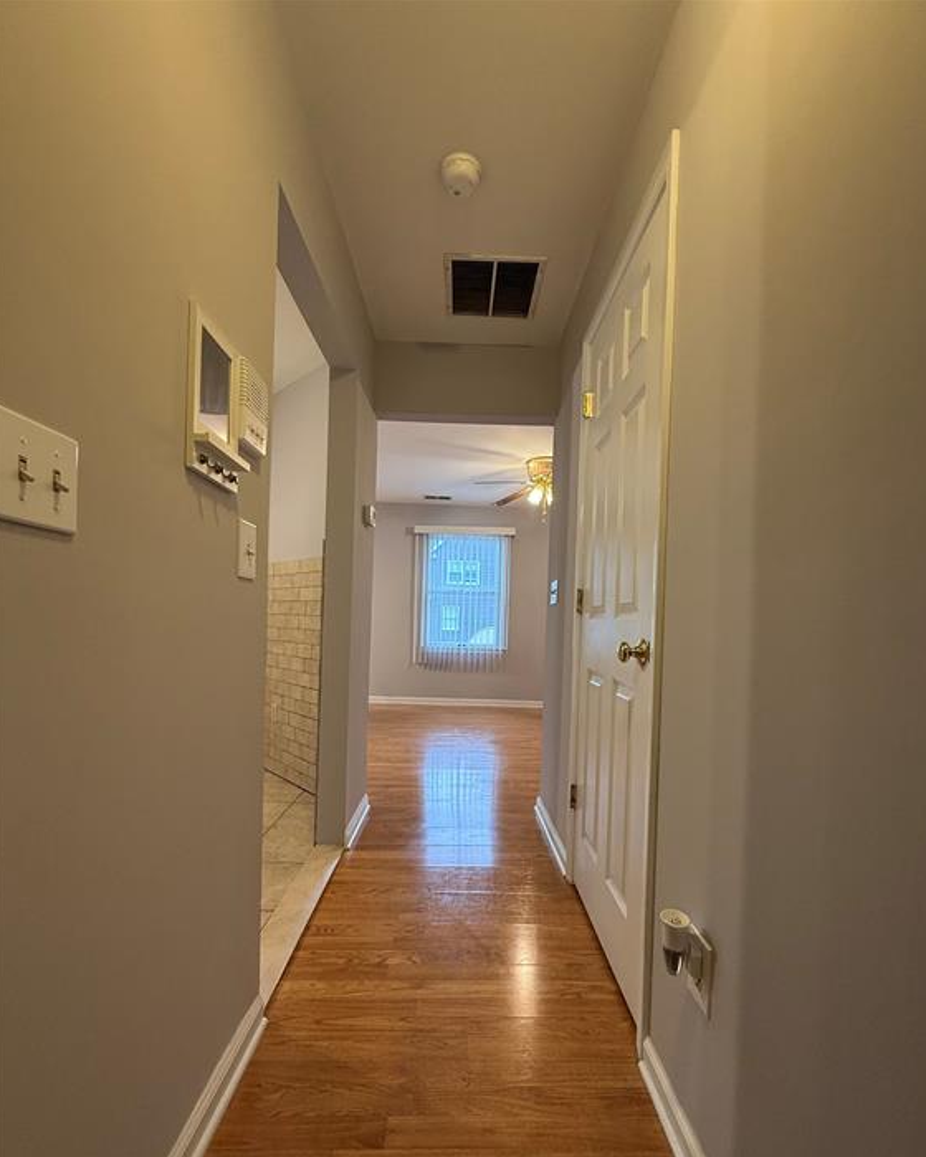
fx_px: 514
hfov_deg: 84.0
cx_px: 468
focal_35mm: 15
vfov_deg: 96.5
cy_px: 633
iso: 320
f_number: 2.2
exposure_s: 1/120
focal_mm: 2.22
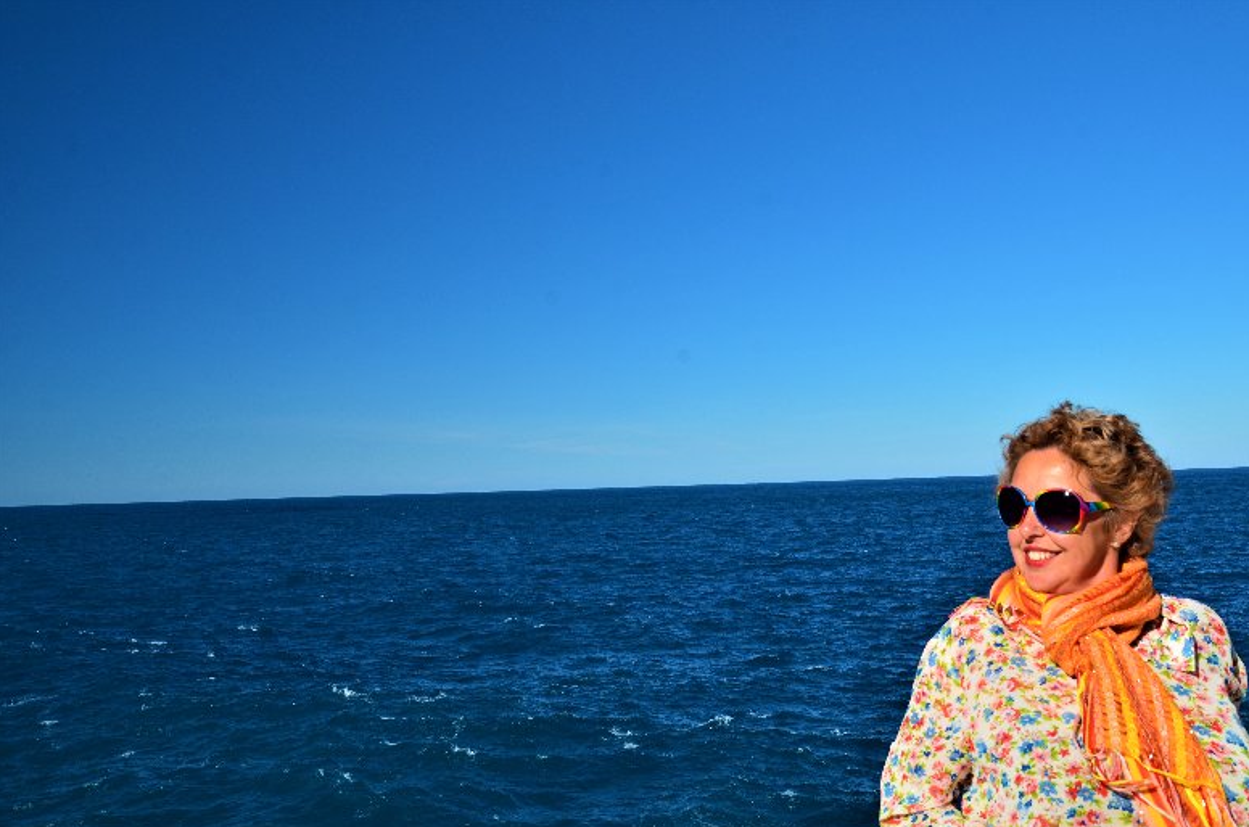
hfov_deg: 55.9
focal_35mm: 34
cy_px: 423
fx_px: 1177
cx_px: 639
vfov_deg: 38.7
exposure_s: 1/250
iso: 320
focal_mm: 22
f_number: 10
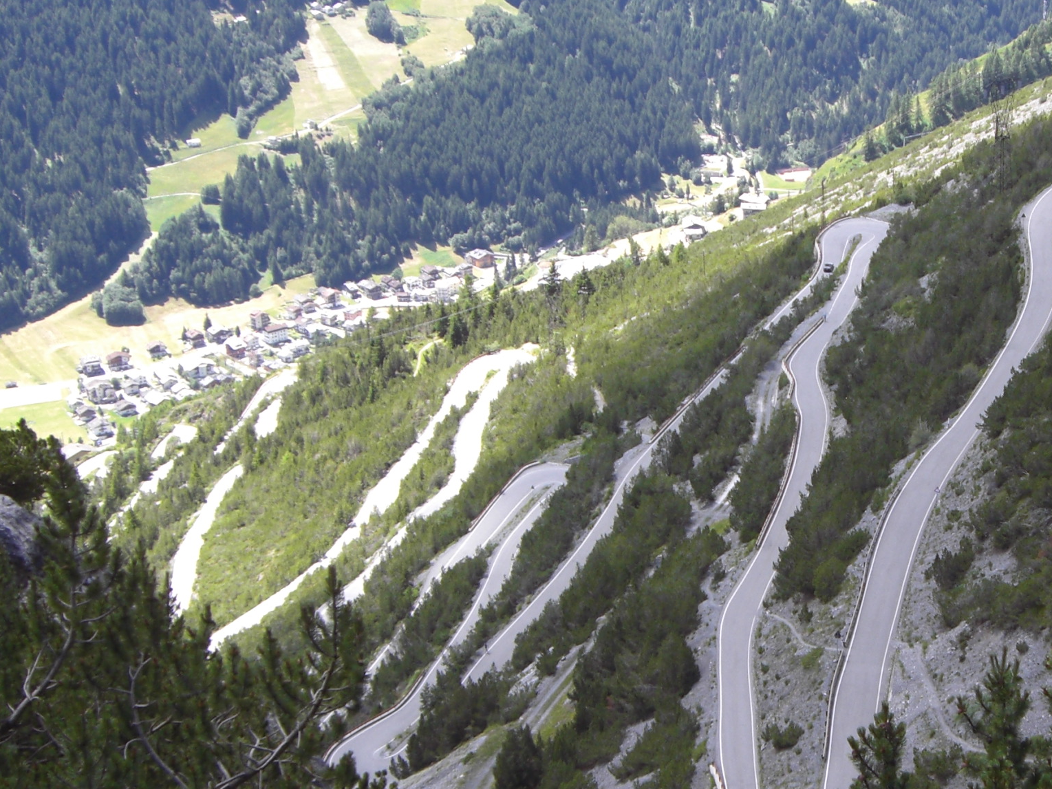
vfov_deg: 21.0
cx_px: 874
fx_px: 2128
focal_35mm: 70
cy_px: 479
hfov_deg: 27.1
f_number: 2.7
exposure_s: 1/250
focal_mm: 6.2
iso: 64
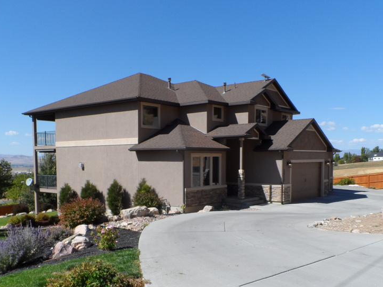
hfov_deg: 53.9
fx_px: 376
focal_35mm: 34
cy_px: 194
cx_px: 180
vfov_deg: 41.2
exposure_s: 1/750
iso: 80
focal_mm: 4
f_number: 4.5
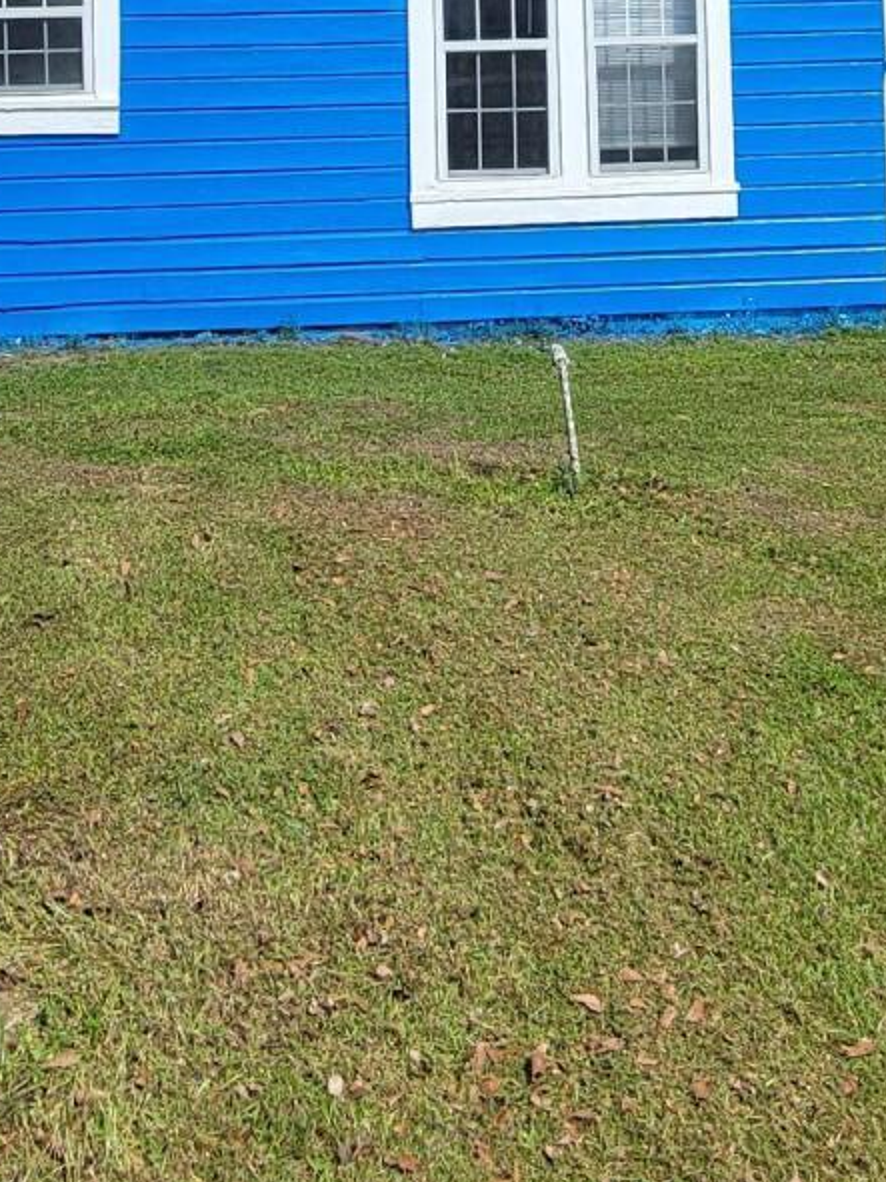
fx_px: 1502
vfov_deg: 38.8
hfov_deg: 32.9
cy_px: 42
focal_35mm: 44
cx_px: 446
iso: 50
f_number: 2.2
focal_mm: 2.2
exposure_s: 1/1022
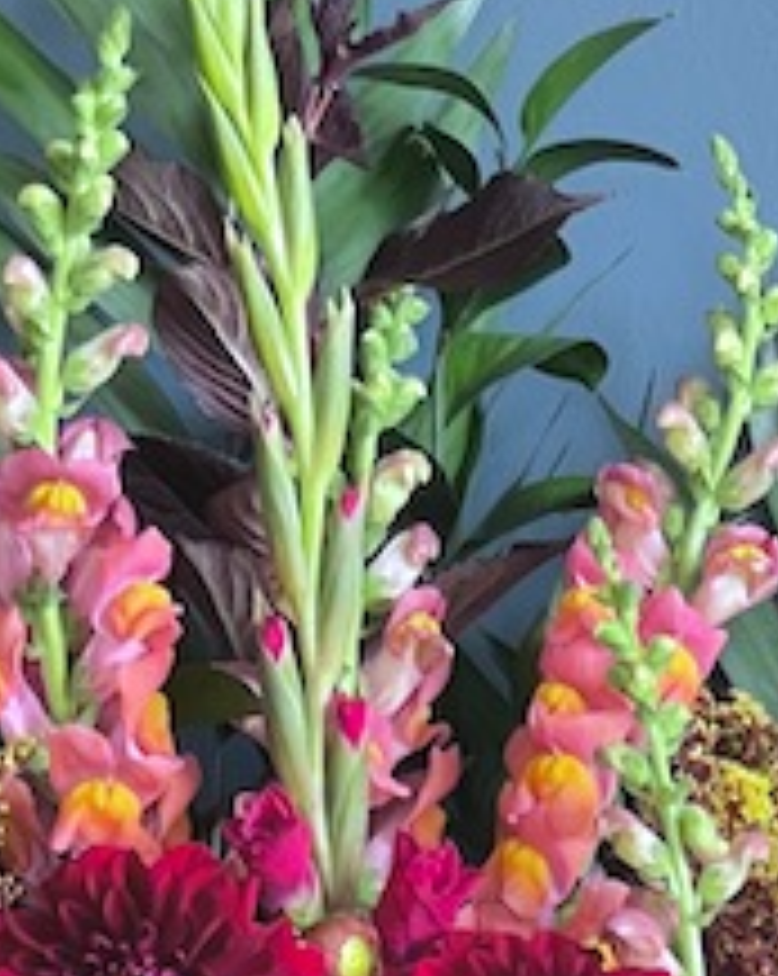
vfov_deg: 6.9
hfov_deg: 5.6
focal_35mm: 277
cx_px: 292
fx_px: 7990
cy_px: 1187
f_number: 2.8
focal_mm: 9
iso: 250
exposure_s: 1/60
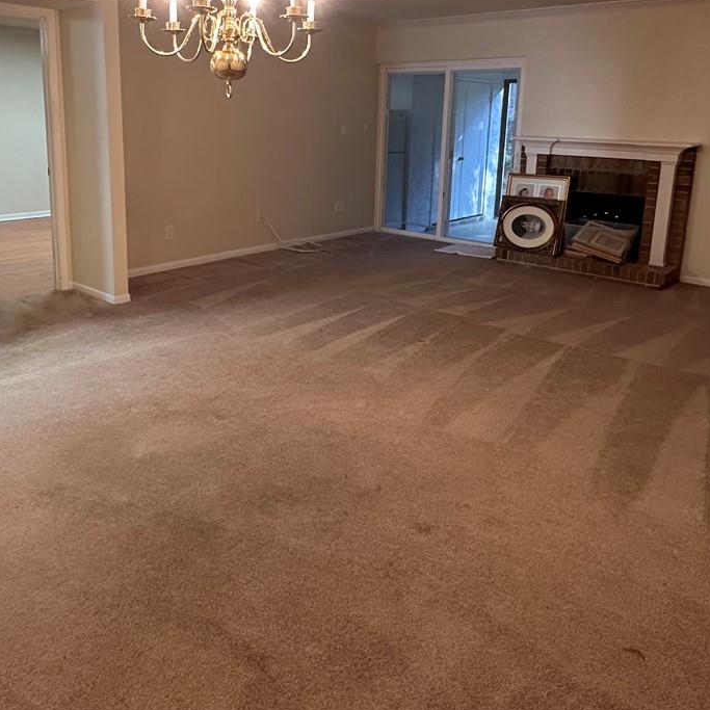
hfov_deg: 55.4
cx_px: 297
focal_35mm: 29
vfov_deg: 54.7
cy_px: 251
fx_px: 673
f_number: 2.2
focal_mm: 2.22
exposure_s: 1/60
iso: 320
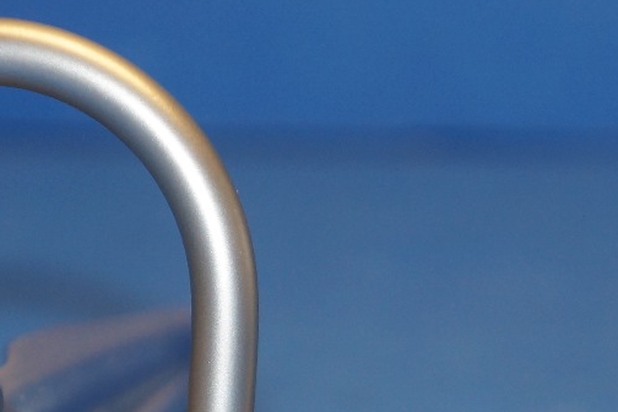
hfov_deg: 9.4
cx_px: 435
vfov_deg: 6.2
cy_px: 519
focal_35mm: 219
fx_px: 3759
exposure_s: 1/60
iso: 400
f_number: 5
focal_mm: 46
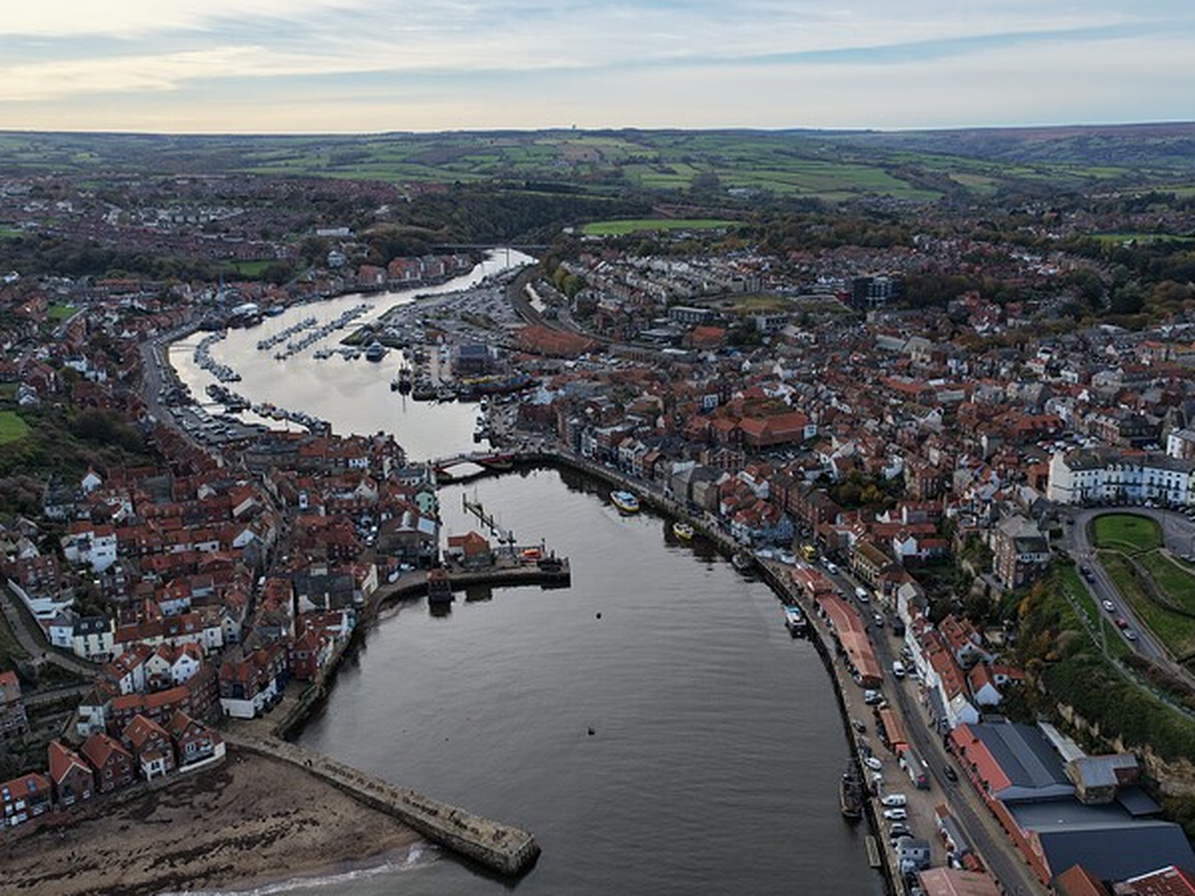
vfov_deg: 45.4
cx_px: 660
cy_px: 447
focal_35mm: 31
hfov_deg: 58.2
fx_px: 1070
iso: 100
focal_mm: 14.45
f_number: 2.8
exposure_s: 1/50
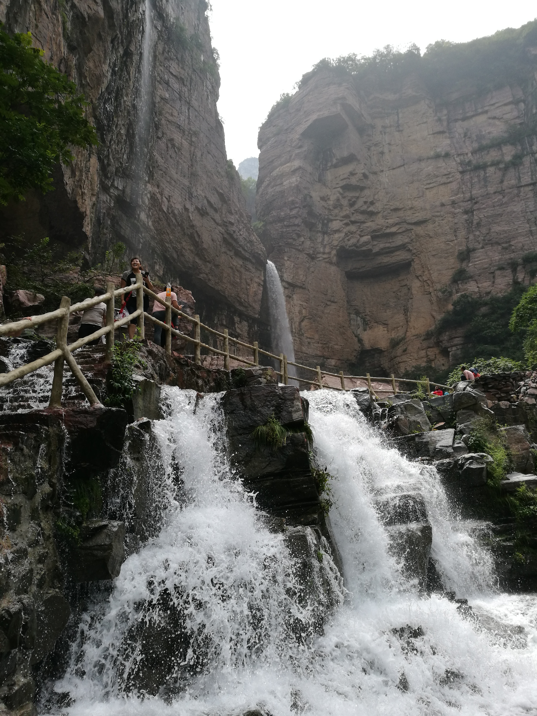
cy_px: 358
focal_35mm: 27
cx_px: 268
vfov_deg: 65.3
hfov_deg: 51.4
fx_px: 558
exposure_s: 1/683
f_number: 2.2
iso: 50
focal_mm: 4.5
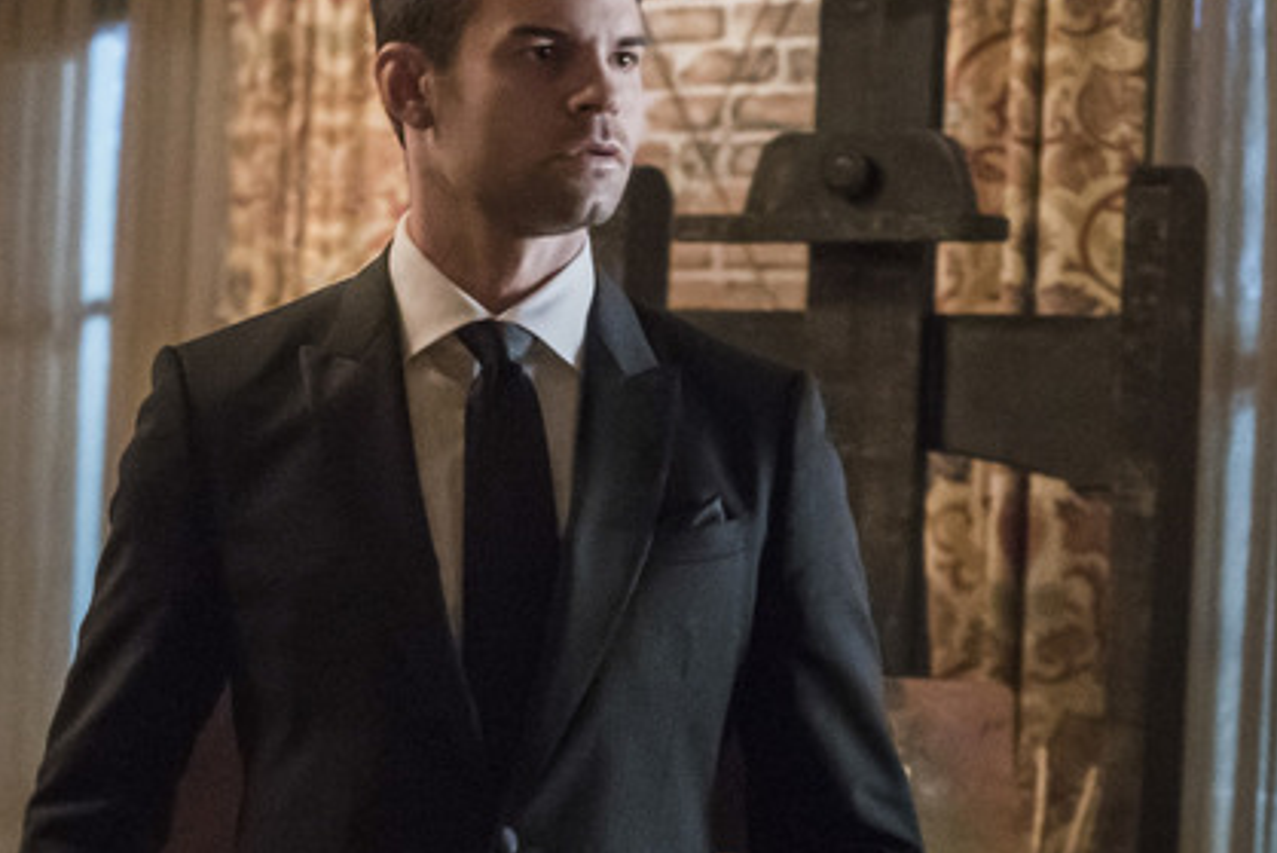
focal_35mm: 138
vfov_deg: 9.9
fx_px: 4897
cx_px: 232
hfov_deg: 14.8
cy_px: 555
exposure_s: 1/60
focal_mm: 74
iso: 12800
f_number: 4
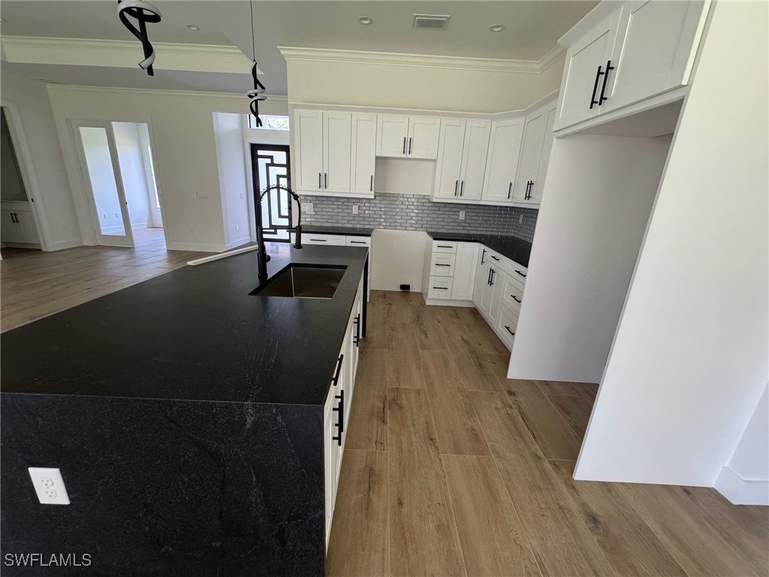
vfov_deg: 85.7
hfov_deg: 102.1
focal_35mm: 14
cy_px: 288
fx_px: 311
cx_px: 384
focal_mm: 2.22
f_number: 2.2
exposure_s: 1/64
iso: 320
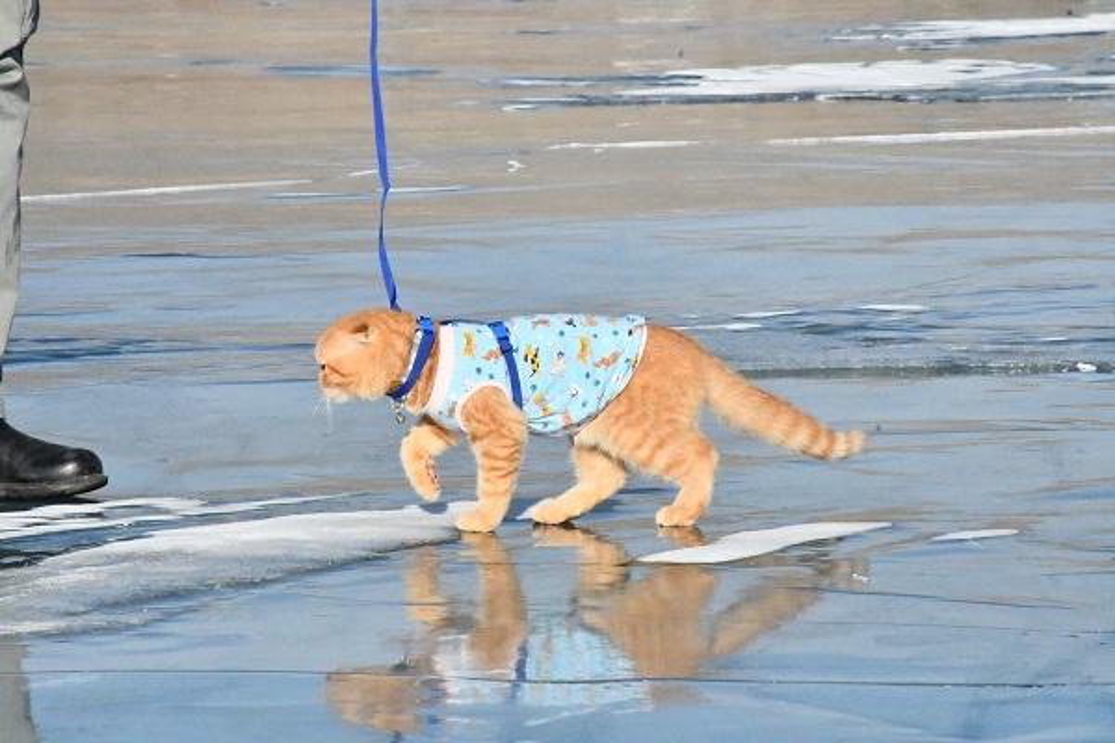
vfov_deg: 6.5
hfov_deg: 9.8
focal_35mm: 210
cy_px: 372
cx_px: 558
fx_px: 6504
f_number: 29
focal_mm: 140
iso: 8000
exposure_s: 1/8000
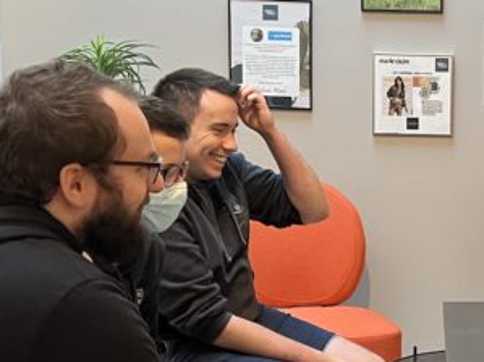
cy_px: 263
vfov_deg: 16.5
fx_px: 1244
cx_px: 487
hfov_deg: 21.2
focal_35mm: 89
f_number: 1.5
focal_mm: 5.7
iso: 250
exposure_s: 1/60
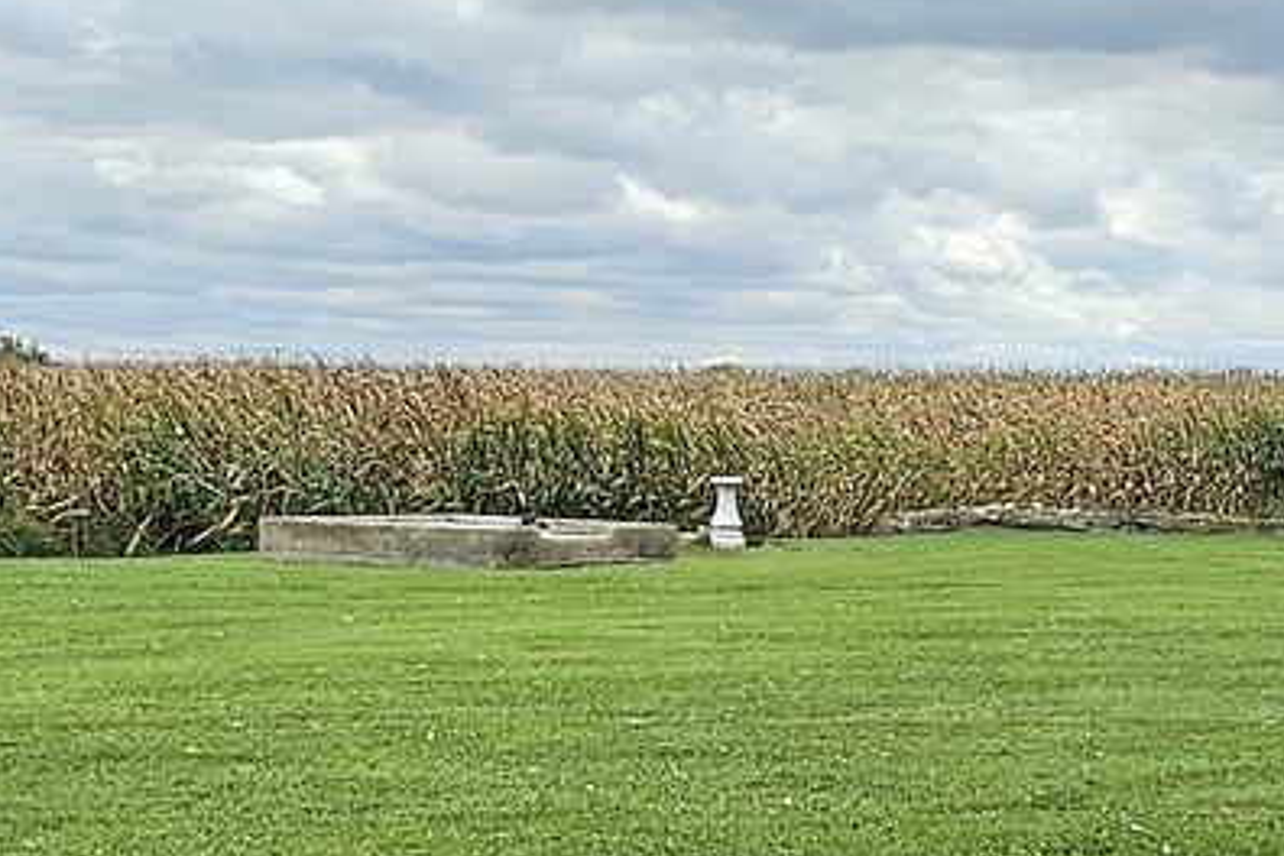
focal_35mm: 87
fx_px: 3103
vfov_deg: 15.7
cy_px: 460
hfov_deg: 23.4
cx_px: 587
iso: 16
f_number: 1.7
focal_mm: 6.3
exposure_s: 1/1429
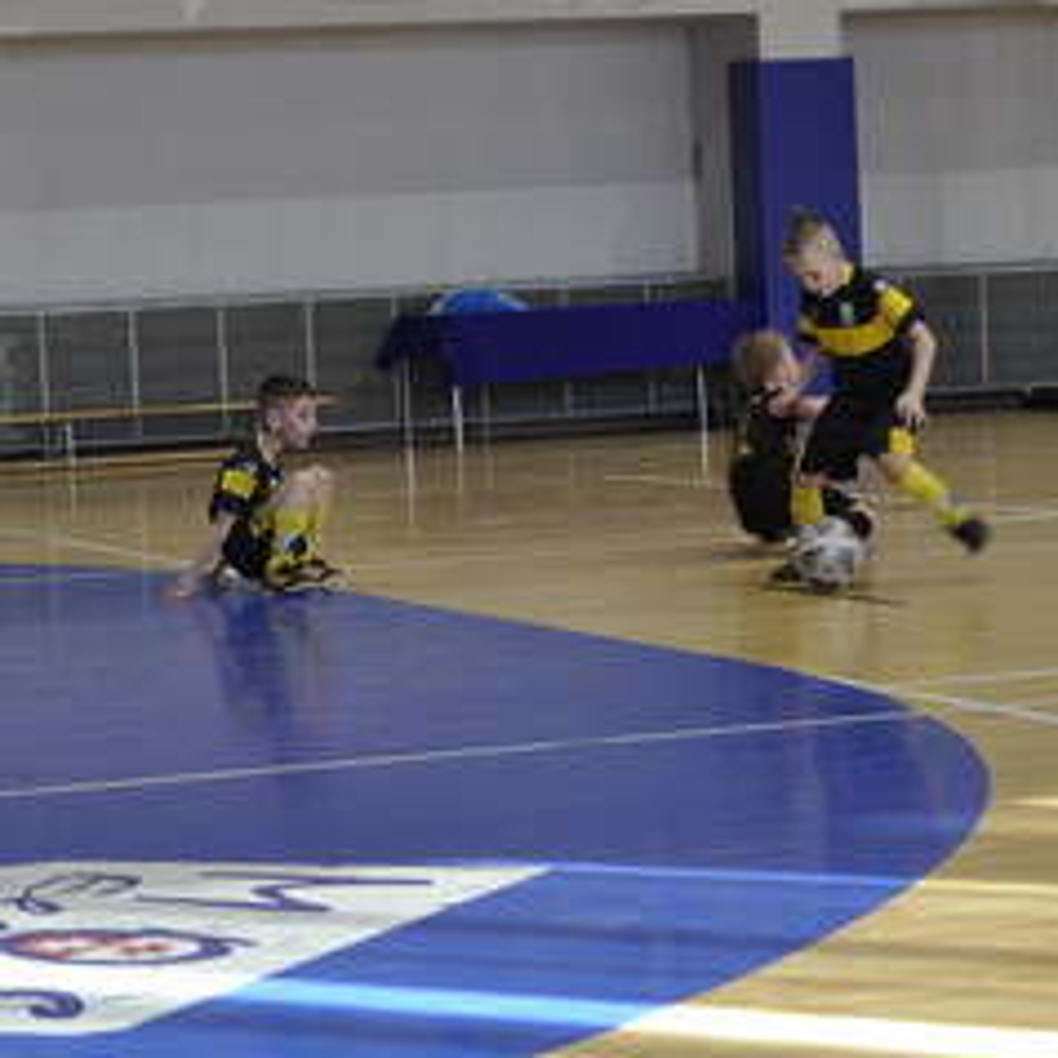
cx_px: 453
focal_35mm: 126
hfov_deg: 13.9
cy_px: 445
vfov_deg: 13.9
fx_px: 4349
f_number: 5.6
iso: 500
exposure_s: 1/60
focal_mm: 55
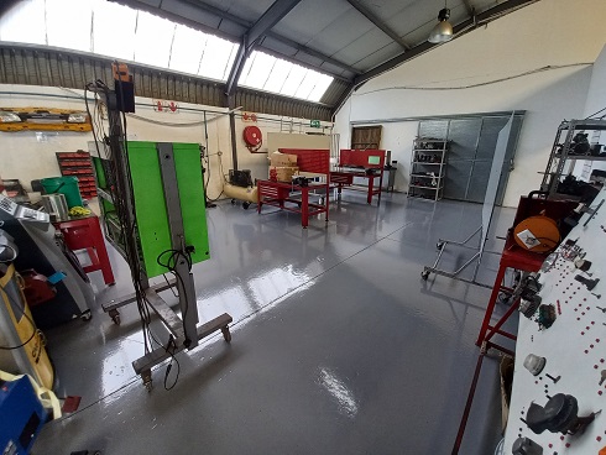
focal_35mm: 13
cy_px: 228
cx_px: 303
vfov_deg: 90.0
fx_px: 228
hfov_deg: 106.2
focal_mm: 1.42
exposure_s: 1/100
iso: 50
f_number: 2.2
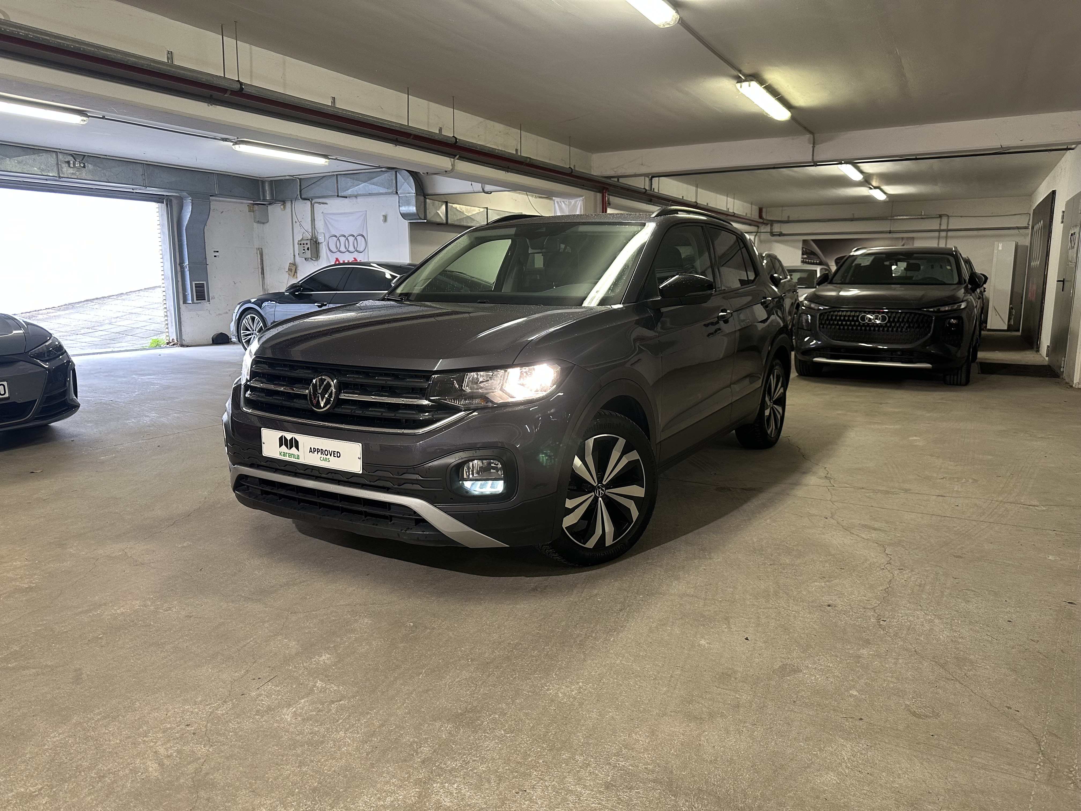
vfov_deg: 56.8
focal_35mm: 24
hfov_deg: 71.6
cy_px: 406
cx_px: 540
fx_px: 749
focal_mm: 6.86
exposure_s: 1/50
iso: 200
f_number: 1.78
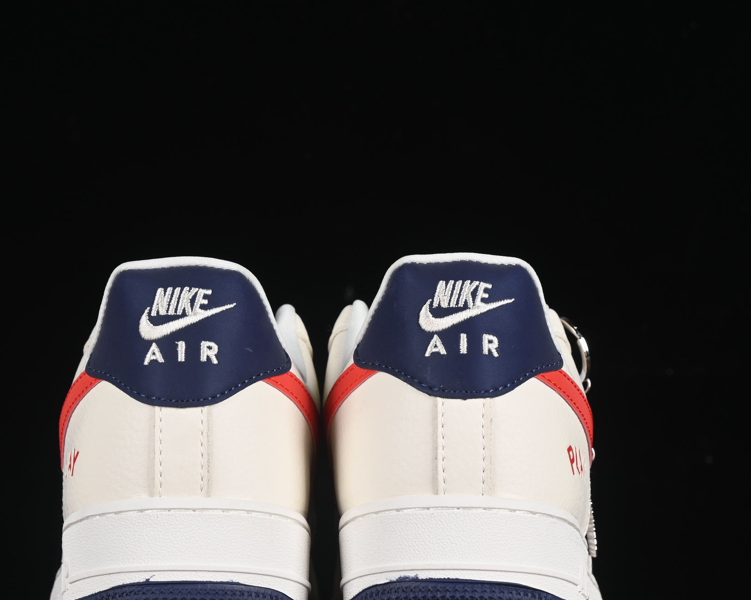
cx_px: 332
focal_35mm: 120
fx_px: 2667
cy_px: 365
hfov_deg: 16.0
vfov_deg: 12.8
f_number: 8
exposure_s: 1/80
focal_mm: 50
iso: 160
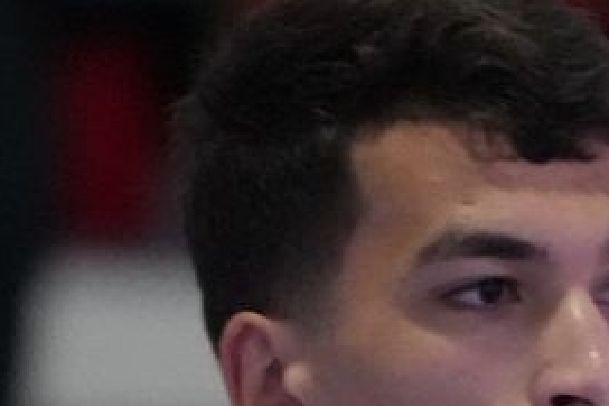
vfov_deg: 1.1
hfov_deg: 1.7
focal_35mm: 1205
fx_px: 20371
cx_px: 956
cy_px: 767
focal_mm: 182
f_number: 2.8
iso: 12800
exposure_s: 1/800
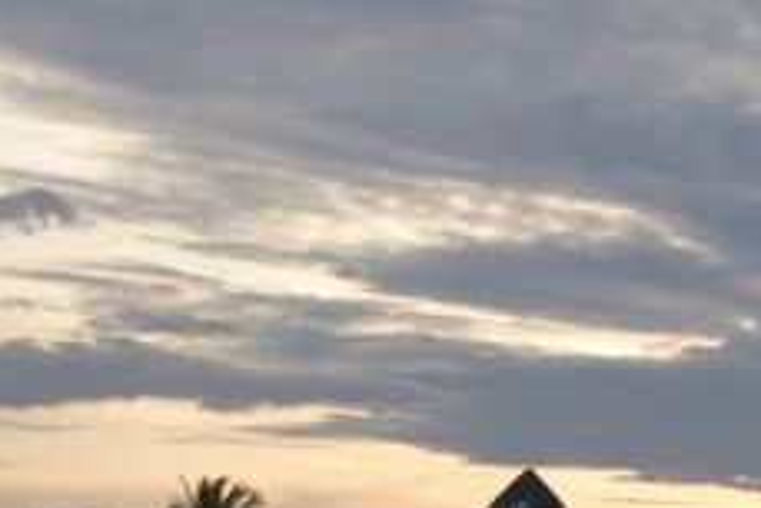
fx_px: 3262
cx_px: 575
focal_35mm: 154
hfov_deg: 13.3
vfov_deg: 8.8
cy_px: 651
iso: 100
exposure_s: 1/200
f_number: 6.3
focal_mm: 23
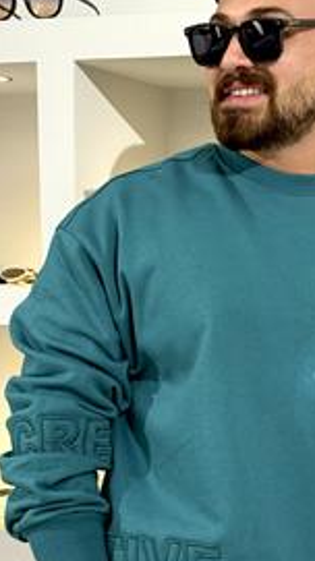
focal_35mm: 90
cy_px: 383
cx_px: 292
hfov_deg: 13.3
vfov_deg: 23.6
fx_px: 1339
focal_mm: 6.76
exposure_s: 1/100
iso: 125
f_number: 1.78
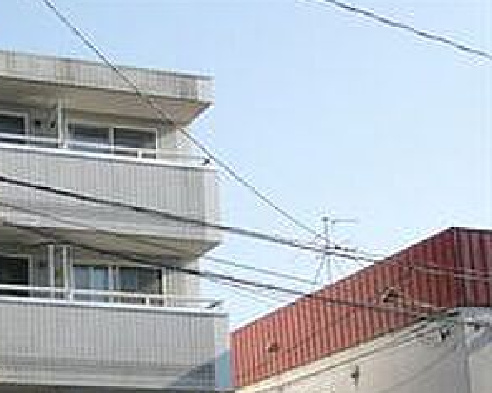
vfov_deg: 19.5
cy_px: 361
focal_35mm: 77
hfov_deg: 23.7
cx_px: -3
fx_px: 1120
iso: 80
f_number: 5.6
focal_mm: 4.6
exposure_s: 1/250
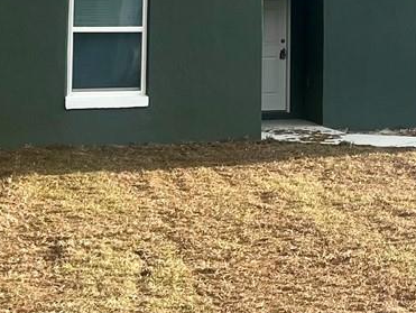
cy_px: -92
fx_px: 1347
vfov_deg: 12.8
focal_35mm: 112
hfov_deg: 16.8
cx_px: 494
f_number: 1.6
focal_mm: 5.1
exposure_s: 1/1890
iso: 50
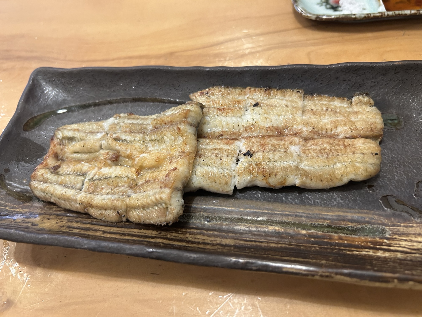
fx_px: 317
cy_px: 158
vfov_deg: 53.1
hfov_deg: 67.3
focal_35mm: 26
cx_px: 211
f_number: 1.5
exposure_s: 1/50
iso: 200
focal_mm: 5.7
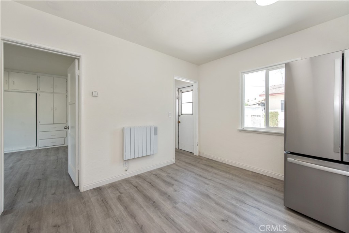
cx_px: 174
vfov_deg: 81.2
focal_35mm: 14
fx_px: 136
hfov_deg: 104.2
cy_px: 116
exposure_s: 1/125
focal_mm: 14
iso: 360
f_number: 5.6
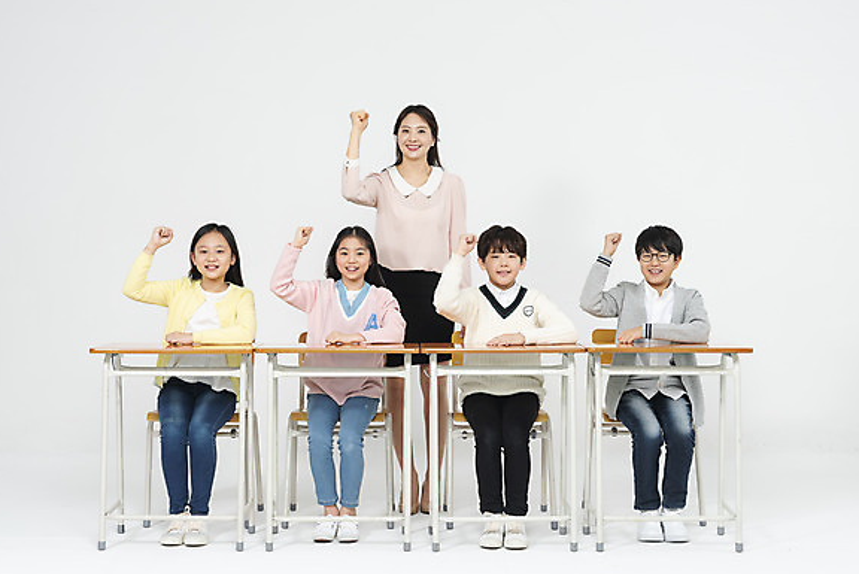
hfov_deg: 38.2
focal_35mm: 52
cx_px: 424
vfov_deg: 26.0
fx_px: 1242
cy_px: 291
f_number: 14
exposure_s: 1/125
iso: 100
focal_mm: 50
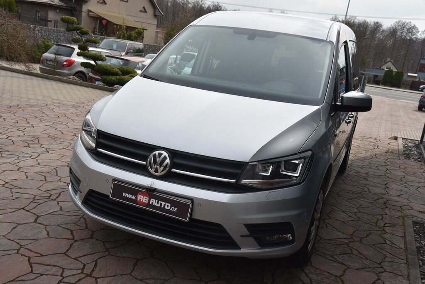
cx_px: 212
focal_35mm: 38
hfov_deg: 50.7
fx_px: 449
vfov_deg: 35.1
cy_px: 142
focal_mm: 38
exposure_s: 1/400
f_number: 10
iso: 500
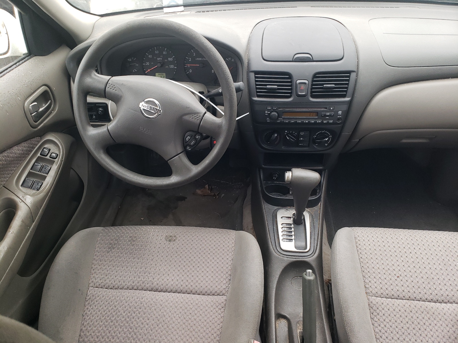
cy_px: 172
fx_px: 344
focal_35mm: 26
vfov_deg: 53.1
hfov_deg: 67.3
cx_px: 229
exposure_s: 1/120
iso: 95
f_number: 1.5
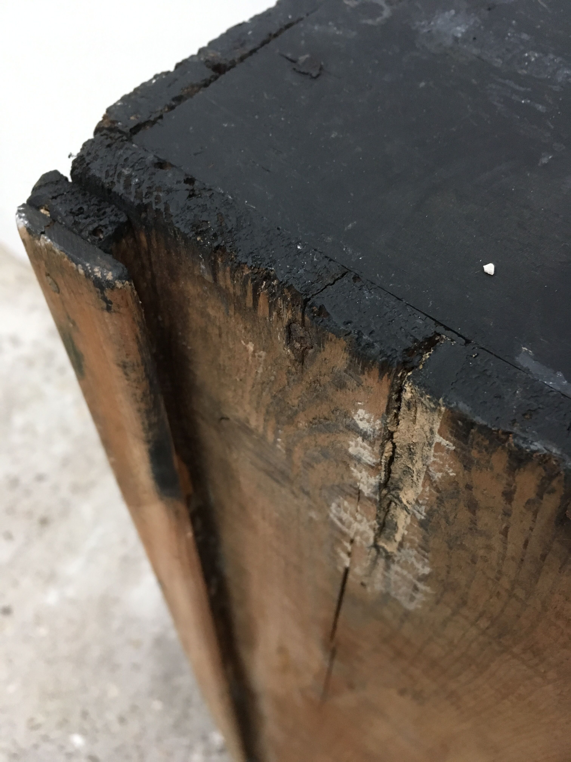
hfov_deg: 48.2
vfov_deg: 61.7
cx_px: 286
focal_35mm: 29
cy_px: 381
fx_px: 638
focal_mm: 4.15
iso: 250
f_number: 2.2
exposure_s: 1/33
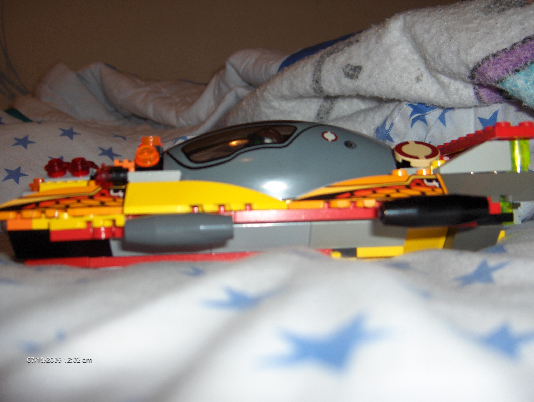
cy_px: 201
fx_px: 603
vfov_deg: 36.9
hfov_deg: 47.8
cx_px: 267
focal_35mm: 39
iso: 100
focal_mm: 8
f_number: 2.8
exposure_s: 1/60
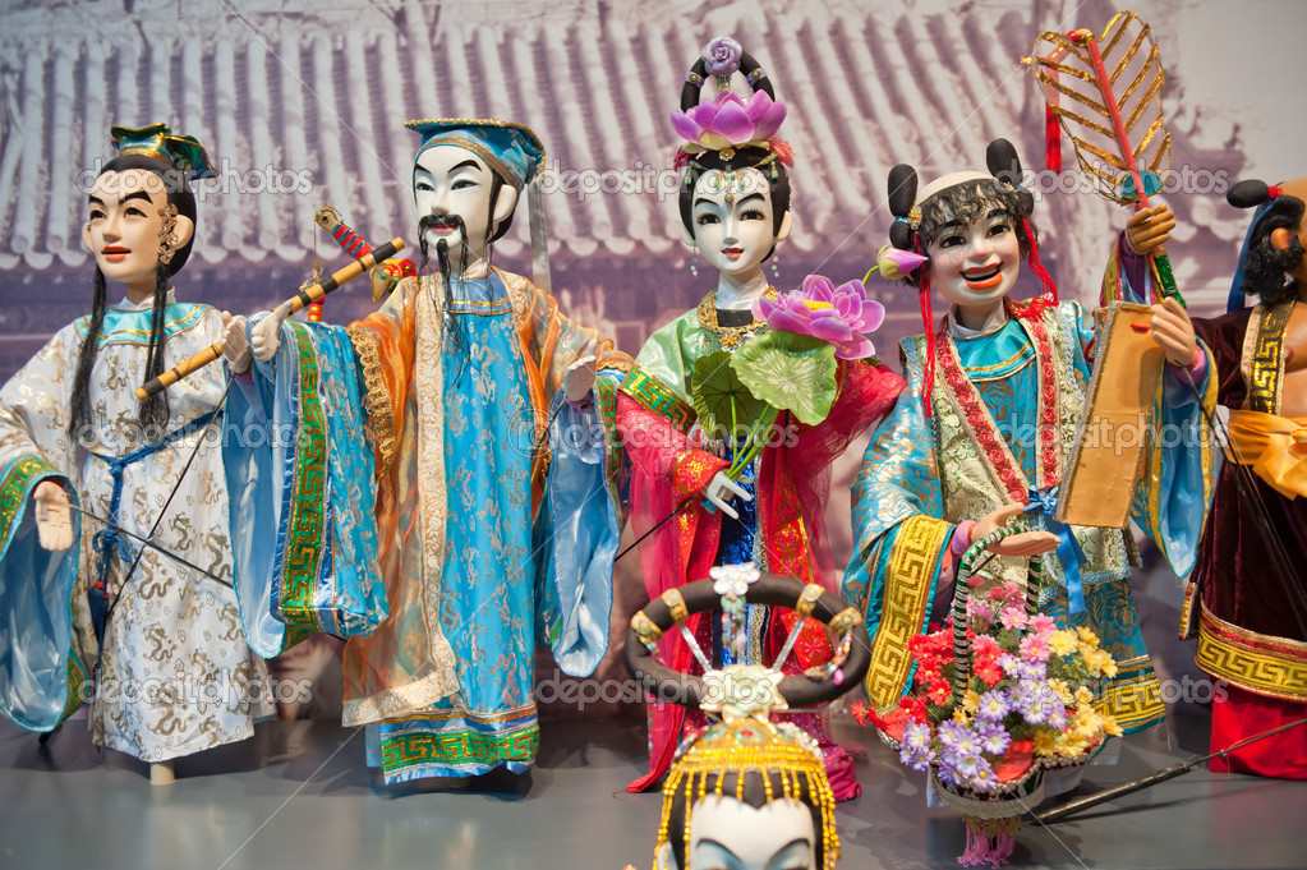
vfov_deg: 7.6
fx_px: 6532
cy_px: 435
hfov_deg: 11.4
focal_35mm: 180
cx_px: 654
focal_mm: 180
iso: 400
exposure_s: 1/80
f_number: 3.5
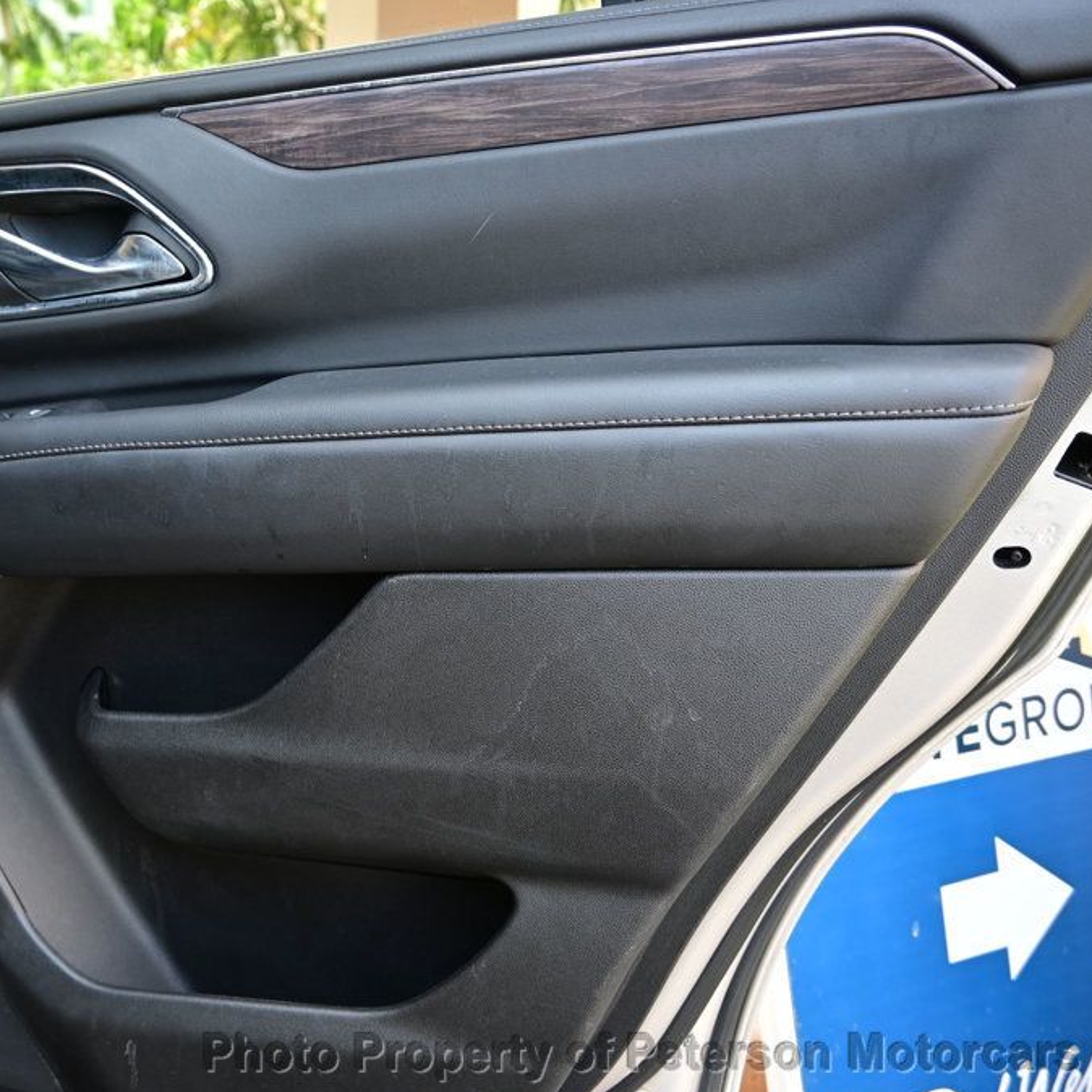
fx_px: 1106
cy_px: 549
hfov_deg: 51.2
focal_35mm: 31
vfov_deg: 52.5
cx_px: 335
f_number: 3.5
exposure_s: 1/25
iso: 100
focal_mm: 16
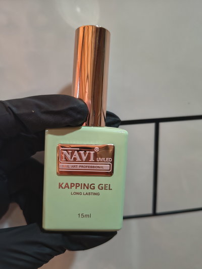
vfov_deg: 71.6
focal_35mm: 24
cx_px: 101
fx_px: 187
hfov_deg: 56.8
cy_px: 134
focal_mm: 5.56
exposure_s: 1/50
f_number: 1.8
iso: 721
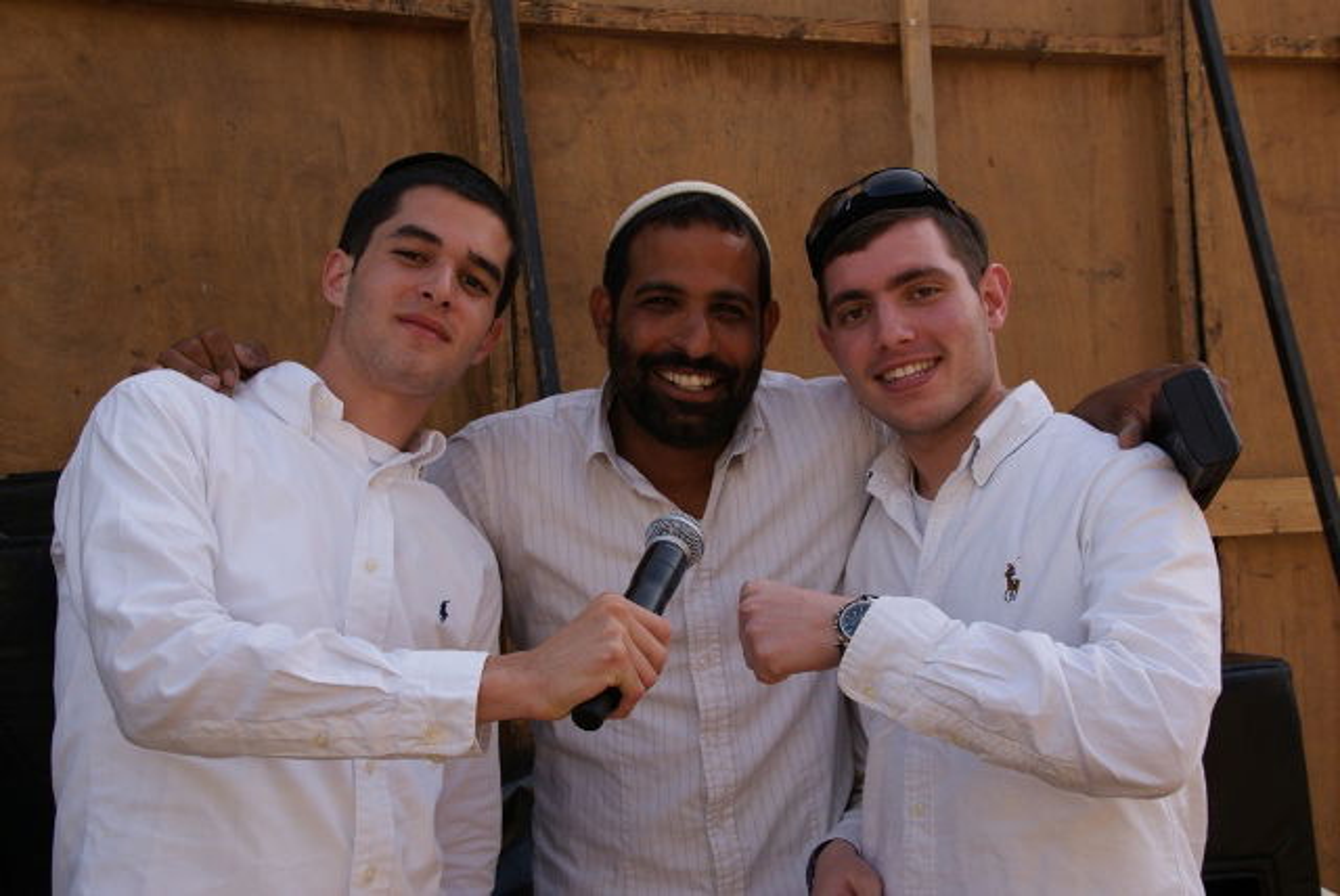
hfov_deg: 46.4
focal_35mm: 42
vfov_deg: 32.0
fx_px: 1565
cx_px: 670
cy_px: 448
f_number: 8
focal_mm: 28
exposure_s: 1/160
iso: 100
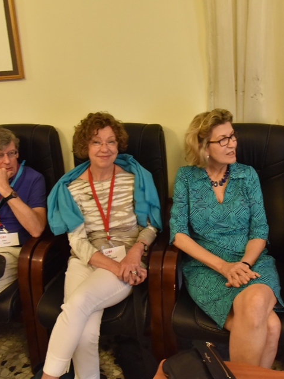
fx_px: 405
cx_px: 178
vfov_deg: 50.1
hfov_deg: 38.4
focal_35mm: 37
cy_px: 192
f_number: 6.3
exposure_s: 1/160
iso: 3200
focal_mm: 24
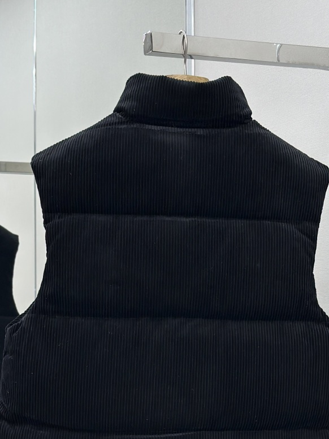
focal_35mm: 89
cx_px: 179
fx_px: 1129
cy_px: 373
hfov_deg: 16.6
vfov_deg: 21.6
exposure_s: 1/186
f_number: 1.78
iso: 80
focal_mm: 6.86
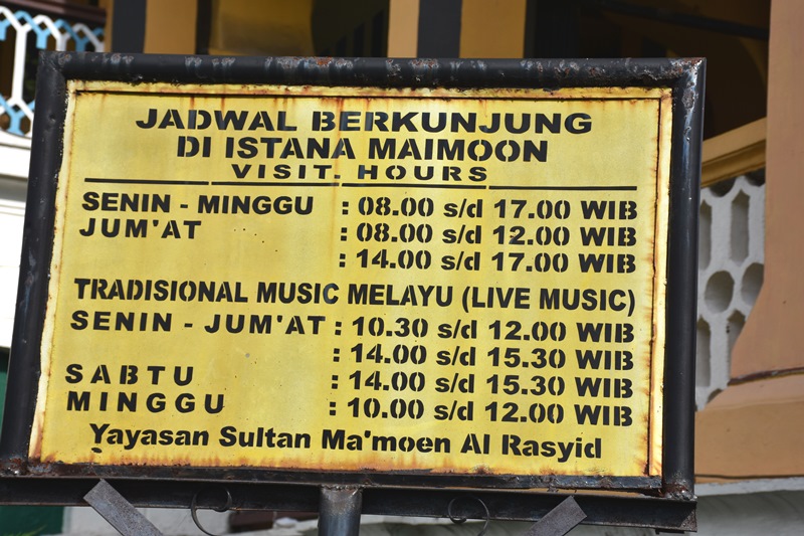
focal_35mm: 84
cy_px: 268
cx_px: 402
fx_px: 1875
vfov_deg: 16.3
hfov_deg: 24.2
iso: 140
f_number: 8
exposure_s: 1/500
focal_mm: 56
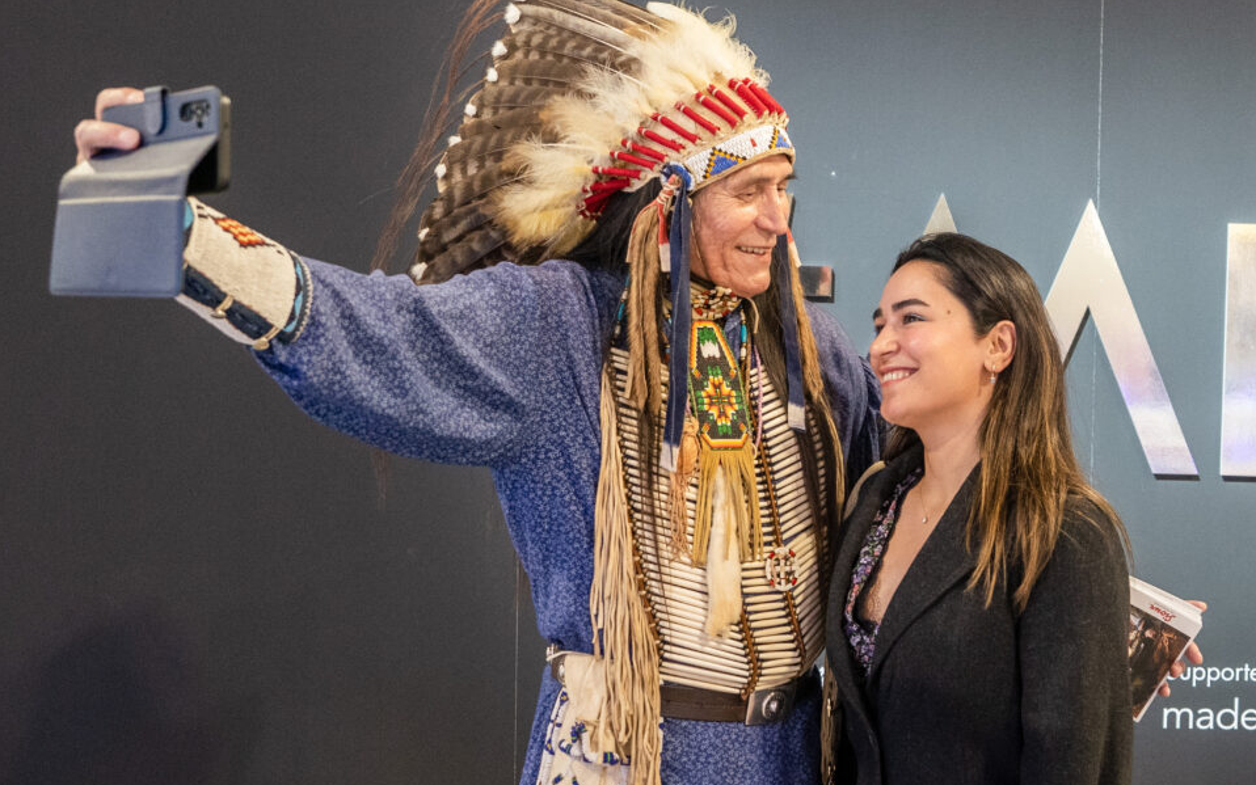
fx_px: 1677
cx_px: 995
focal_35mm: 49
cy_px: 342
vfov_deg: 26.3
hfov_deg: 39.5
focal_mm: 24
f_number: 2.8
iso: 3200
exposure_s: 1/160
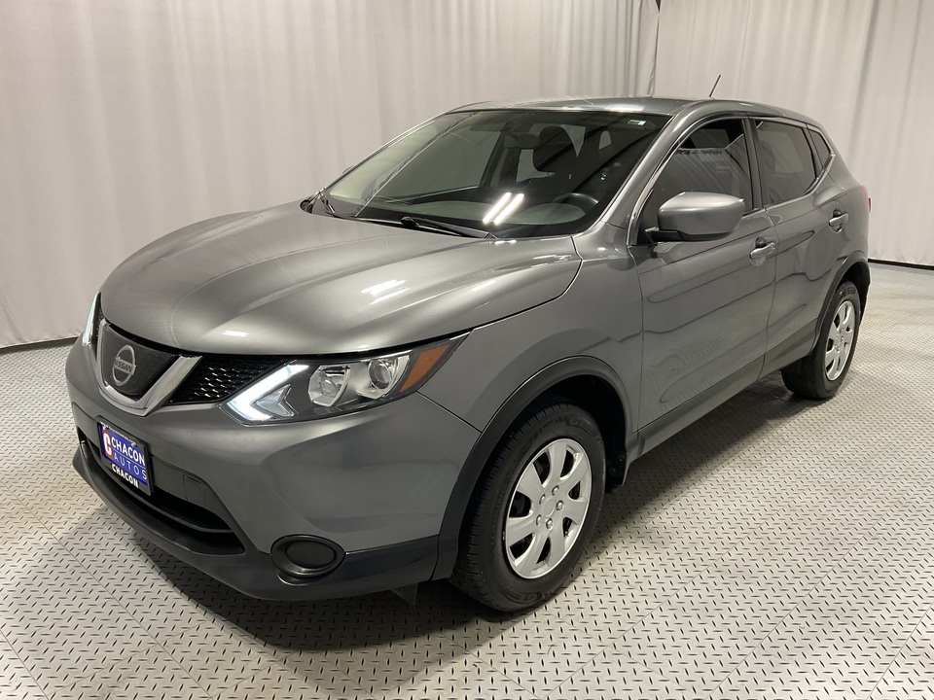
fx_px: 782
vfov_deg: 48.2
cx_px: 467
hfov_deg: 61.7
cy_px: 350
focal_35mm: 29
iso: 64
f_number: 1.8
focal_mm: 3
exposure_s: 1/50
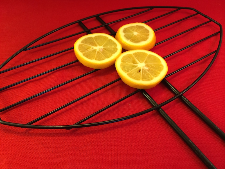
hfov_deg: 60.0
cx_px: 112
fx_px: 195
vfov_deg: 46.8
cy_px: 84
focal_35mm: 30
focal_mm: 4.12
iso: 40
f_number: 2.2
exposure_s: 1/40
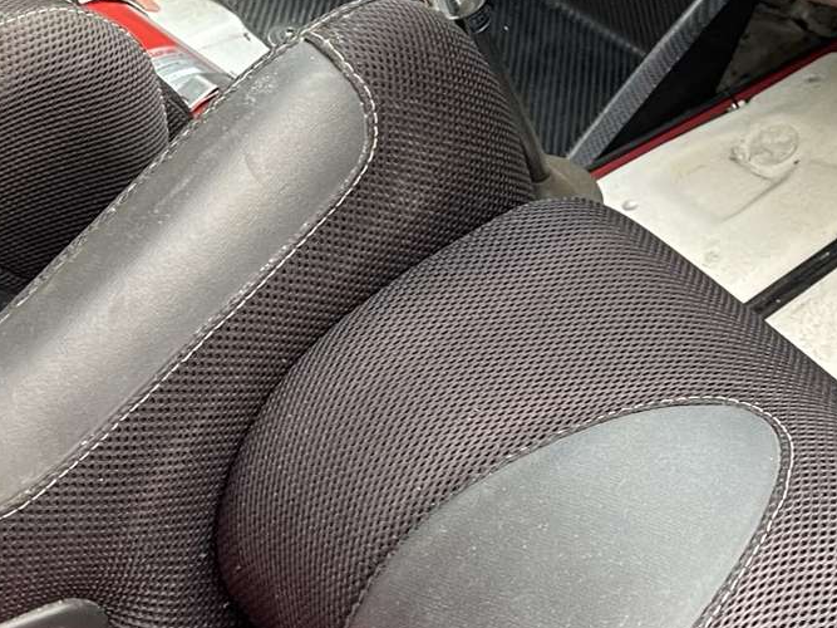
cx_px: 821
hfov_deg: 24.0
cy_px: -111
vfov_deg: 18.0
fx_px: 1886
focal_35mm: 78
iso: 160
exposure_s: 1/60
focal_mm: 4.2
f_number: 1.6
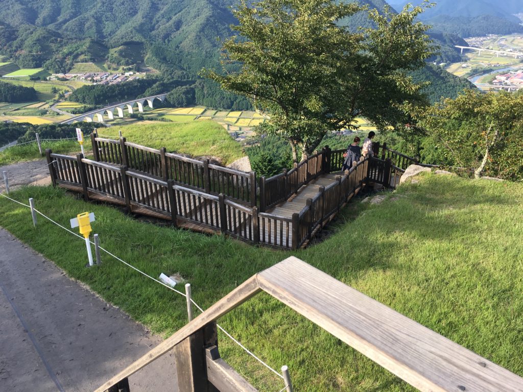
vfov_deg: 48.2
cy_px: 196
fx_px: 438
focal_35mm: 29
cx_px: 262
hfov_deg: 61.7
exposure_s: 1/578
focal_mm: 4.15
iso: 25
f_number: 2.2
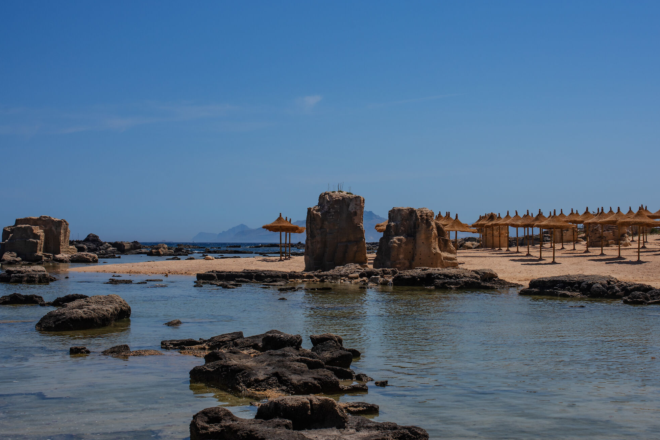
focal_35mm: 59
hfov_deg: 33.9
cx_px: 386
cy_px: 201
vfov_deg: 23.0
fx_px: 1082
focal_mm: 48
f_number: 11
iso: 100
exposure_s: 1/640
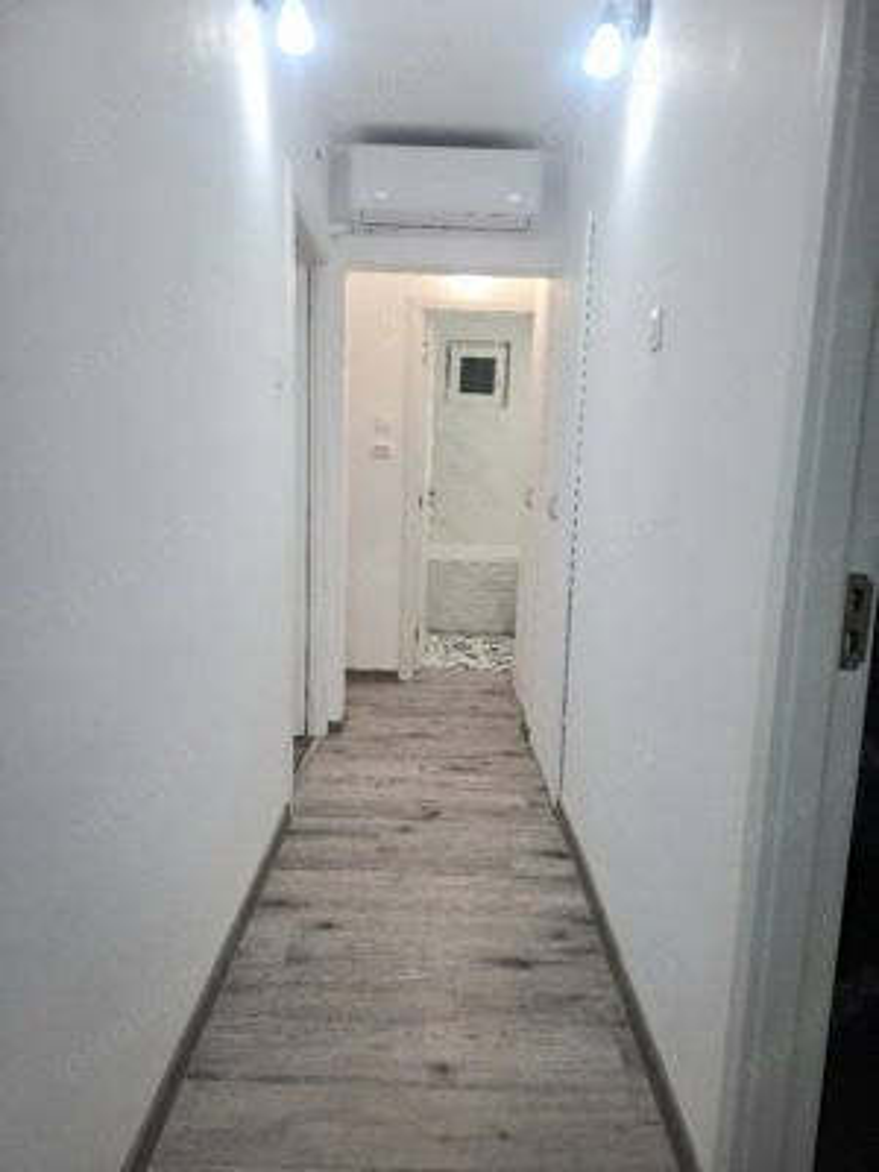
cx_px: 440
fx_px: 779
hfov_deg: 58.9
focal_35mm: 23
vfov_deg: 73.9
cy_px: 586
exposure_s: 1/120
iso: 200
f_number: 1.8
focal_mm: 5.54
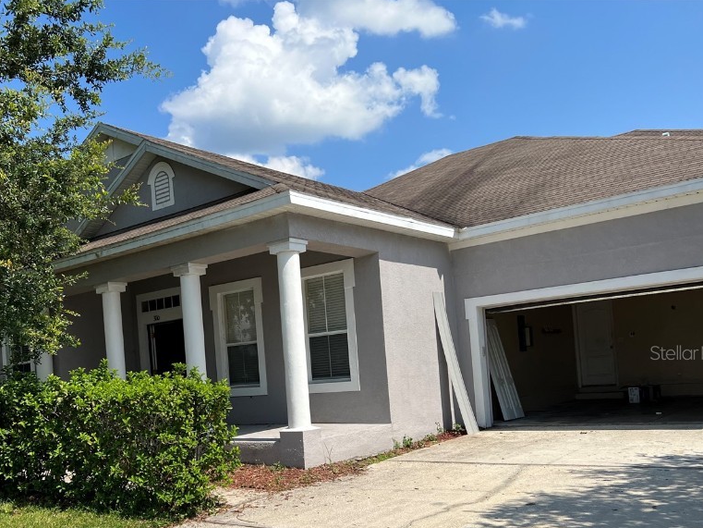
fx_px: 711
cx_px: 264
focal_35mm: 35
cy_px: 352
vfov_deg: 40.2
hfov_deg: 52.1
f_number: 1.5
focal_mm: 5.7
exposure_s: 1/5319
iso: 50
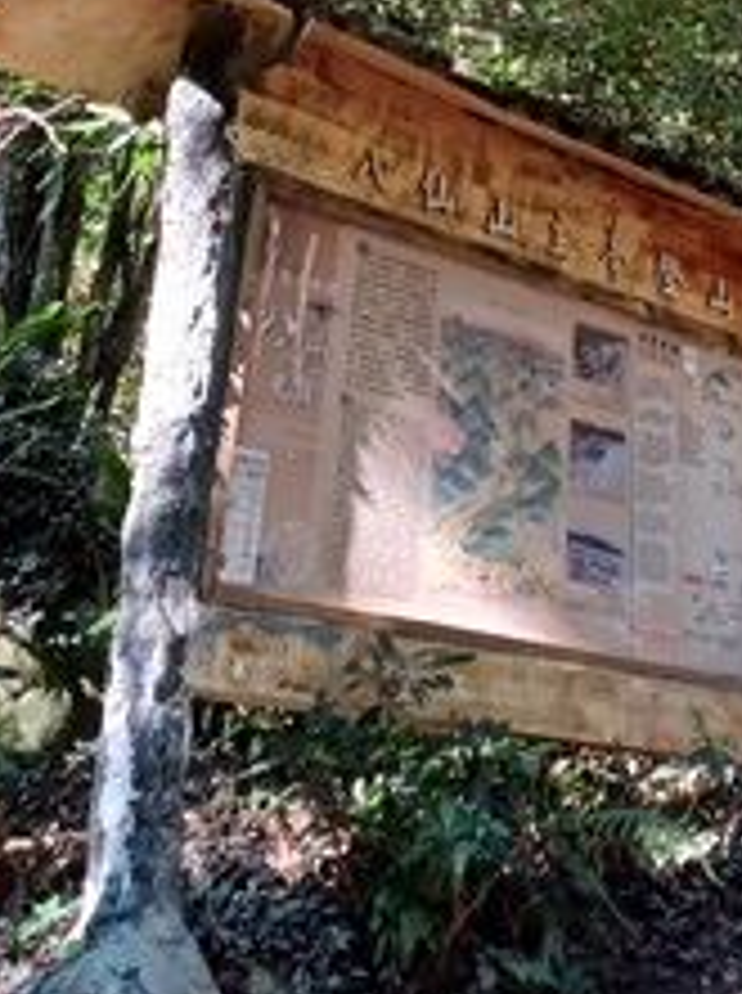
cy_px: -216
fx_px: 1949
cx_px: 661
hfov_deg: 21.1
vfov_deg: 25.5
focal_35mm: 68
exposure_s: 1/59
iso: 200
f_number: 1.8
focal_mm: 4.6
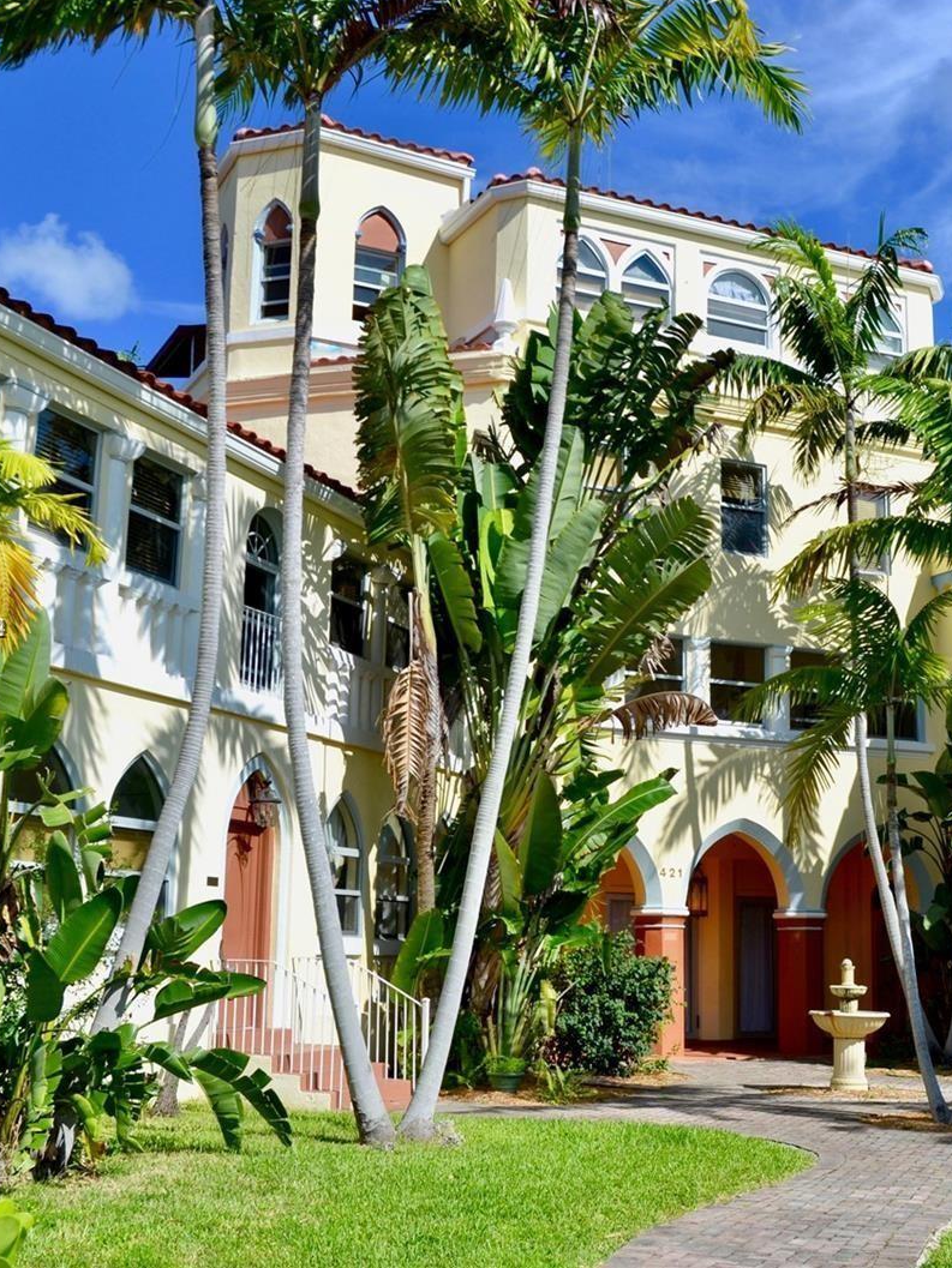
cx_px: 582
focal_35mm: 48
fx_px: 1760
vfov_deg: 39.7
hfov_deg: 30.2
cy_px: 630
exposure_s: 1/250
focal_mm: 22
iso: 100
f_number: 8
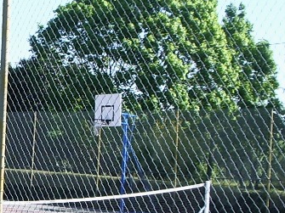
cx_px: -60
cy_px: 176
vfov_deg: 10.9
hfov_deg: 14.1
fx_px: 1119
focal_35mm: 136
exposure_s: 1/200
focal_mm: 5.8
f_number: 4.3
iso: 50
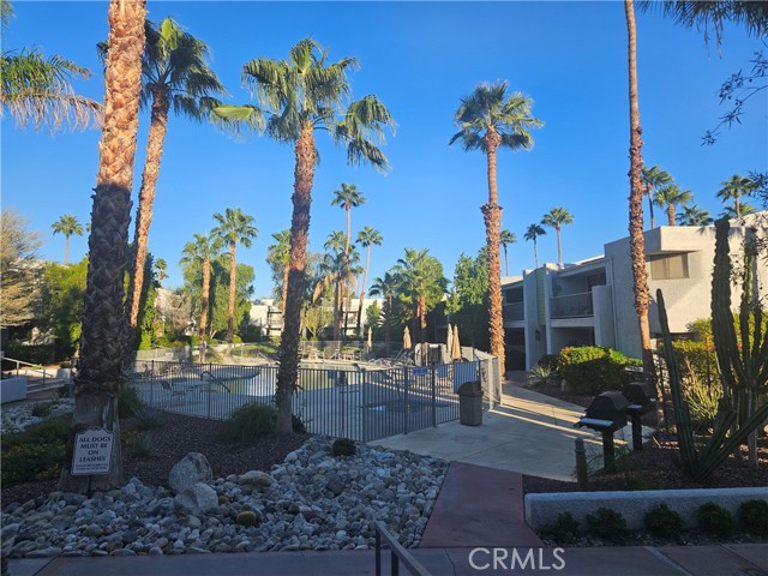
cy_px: 288
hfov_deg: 73.9
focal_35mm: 23
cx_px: 384
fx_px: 510
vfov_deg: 58.9
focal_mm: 5.4
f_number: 1.8
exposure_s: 1/1058
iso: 25
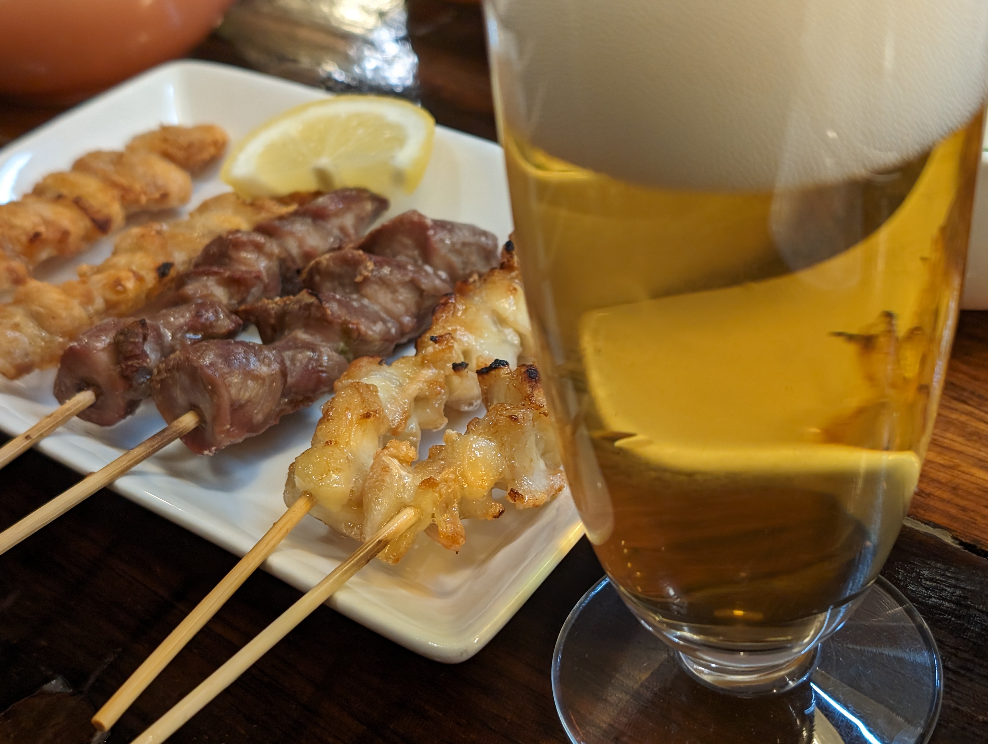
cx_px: 494
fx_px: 1401
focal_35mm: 49
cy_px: 372
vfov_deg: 29.7
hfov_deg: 38.9
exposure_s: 1/120
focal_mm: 6.9
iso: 254
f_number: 1.68
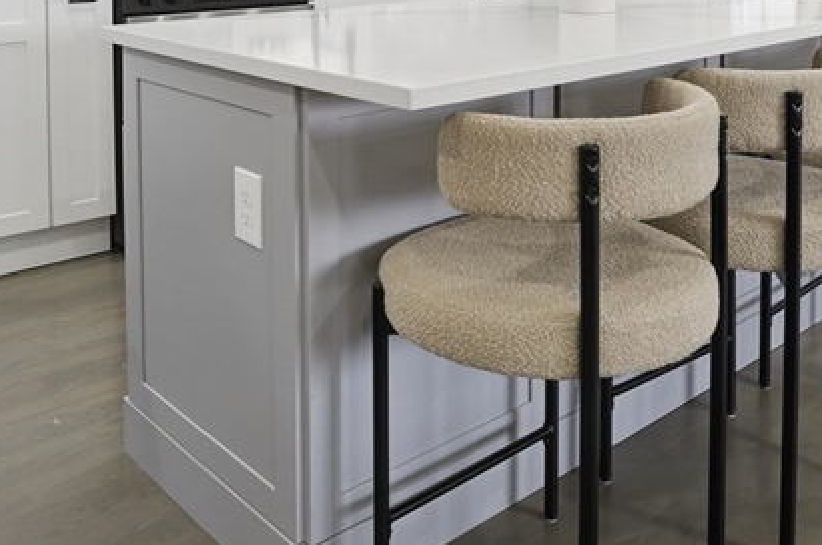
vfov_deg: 29.4
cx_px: 343
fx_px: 912
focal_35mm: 40
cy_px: -82
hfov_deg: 48.3
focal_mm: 16
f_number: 7.1
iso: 800
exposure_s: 1/320
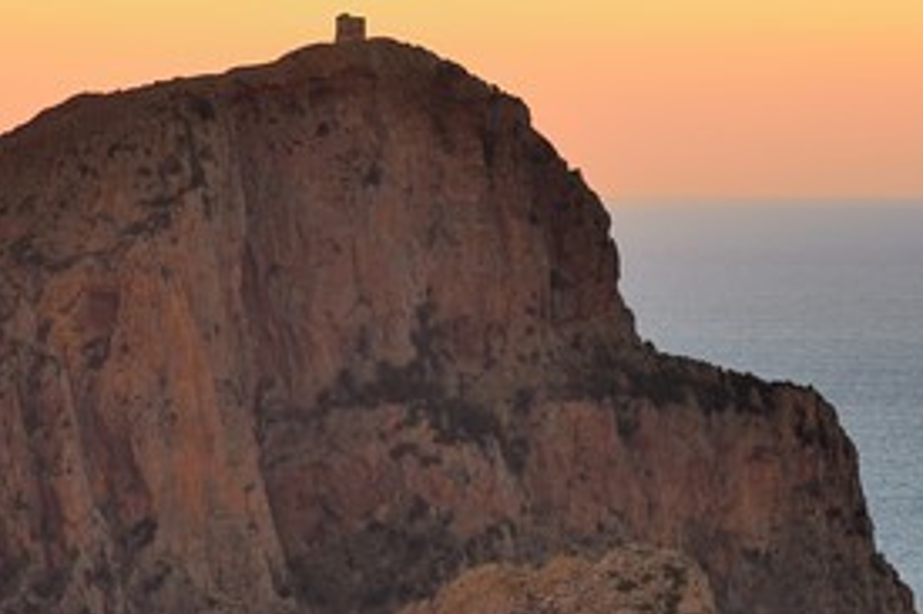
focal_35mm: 306
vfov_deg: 4.5
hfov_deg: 6.7
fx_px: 7841
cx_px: 597
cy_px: 359
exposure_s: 1/250
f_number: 5
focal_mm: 200
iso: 400
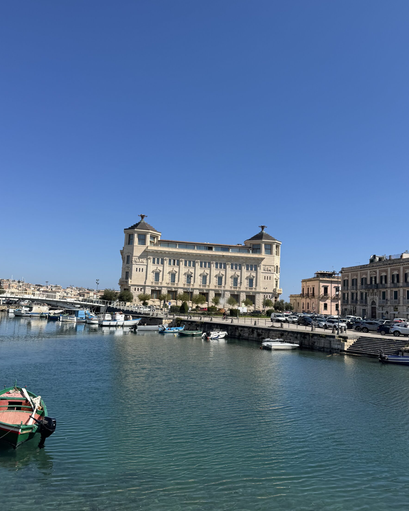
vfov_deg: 64.1
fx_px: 409
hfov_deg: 53.2
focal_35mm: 27
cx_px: 203
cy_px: 264
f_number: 1.78
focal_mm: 6.76
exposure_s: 1/5814
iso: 80
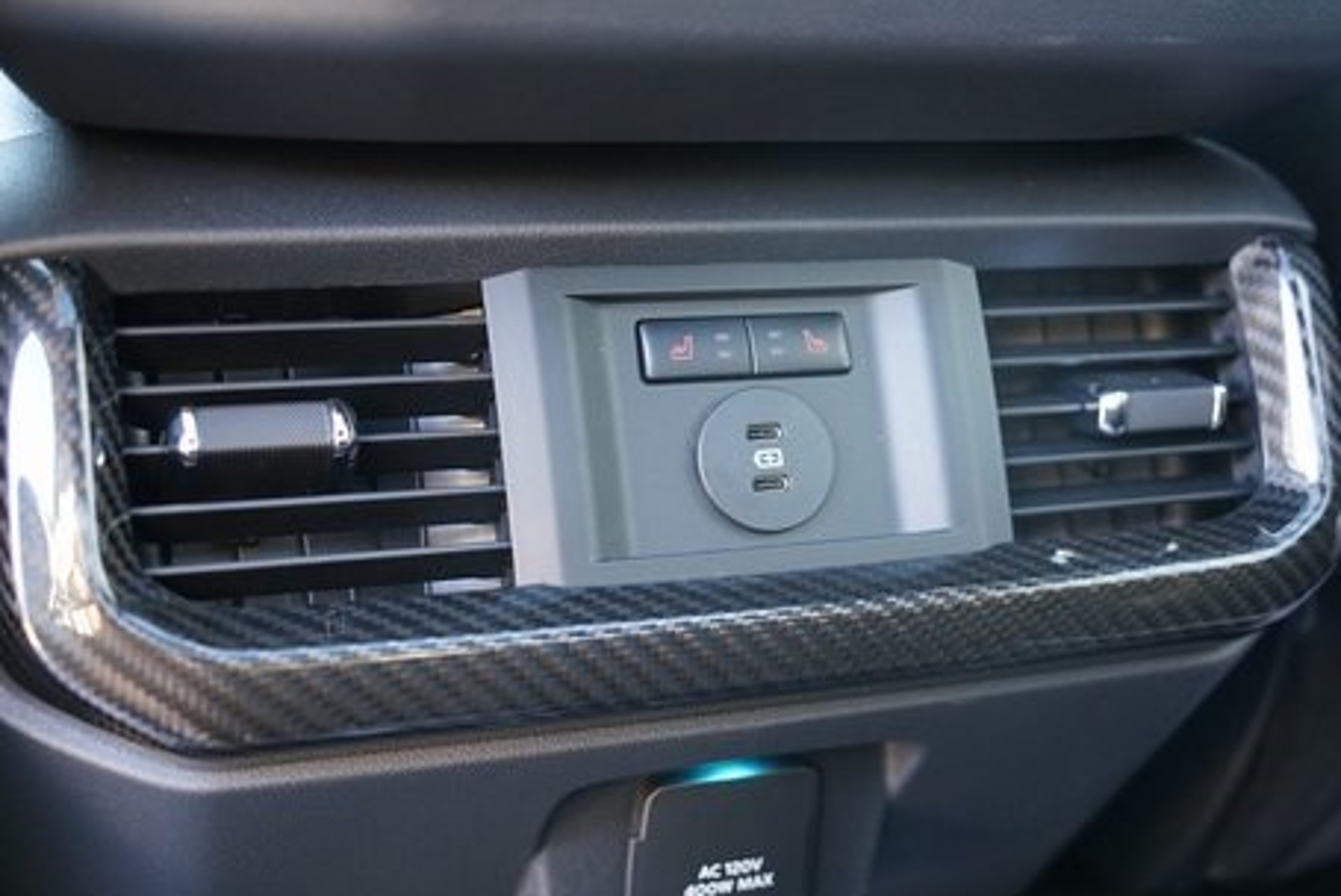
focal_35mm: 45
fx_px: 1677
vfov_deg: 29.8
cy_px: 556
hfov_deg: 43.6
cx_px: 684
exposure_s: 1/60
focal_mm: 32
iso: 1600
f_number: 3.2
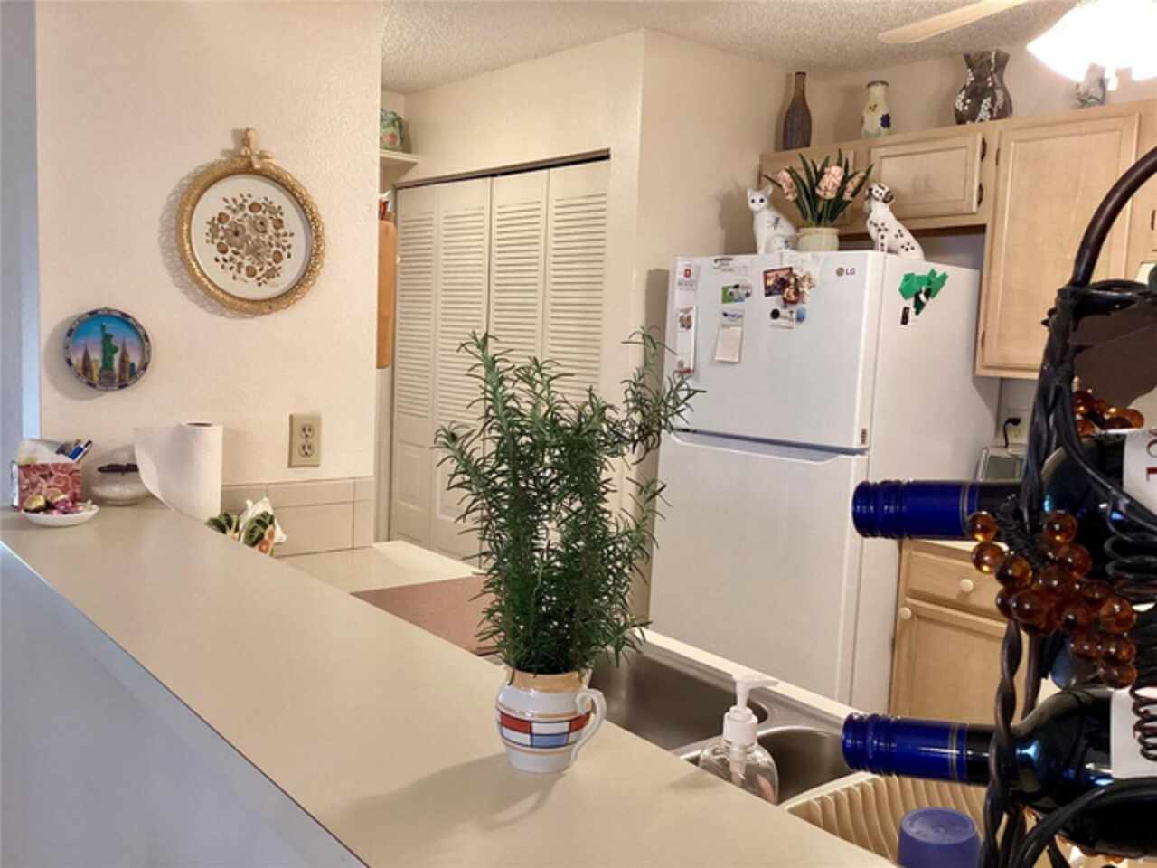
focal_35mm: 31
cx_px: 578
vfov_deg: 45.4
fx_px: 1036
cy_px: 434
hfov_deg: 58.4
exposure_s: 1/60
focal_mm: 3.3
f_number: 2.4
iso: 200
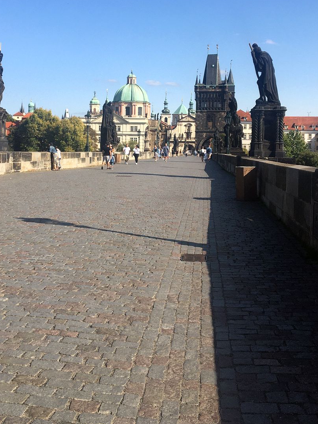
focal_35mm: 43
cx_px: 148
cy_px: 158
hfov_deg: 33.6
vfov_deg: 43.5
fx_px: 527
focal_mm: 4.15
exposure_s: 1/1748
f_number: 2.2
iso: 25
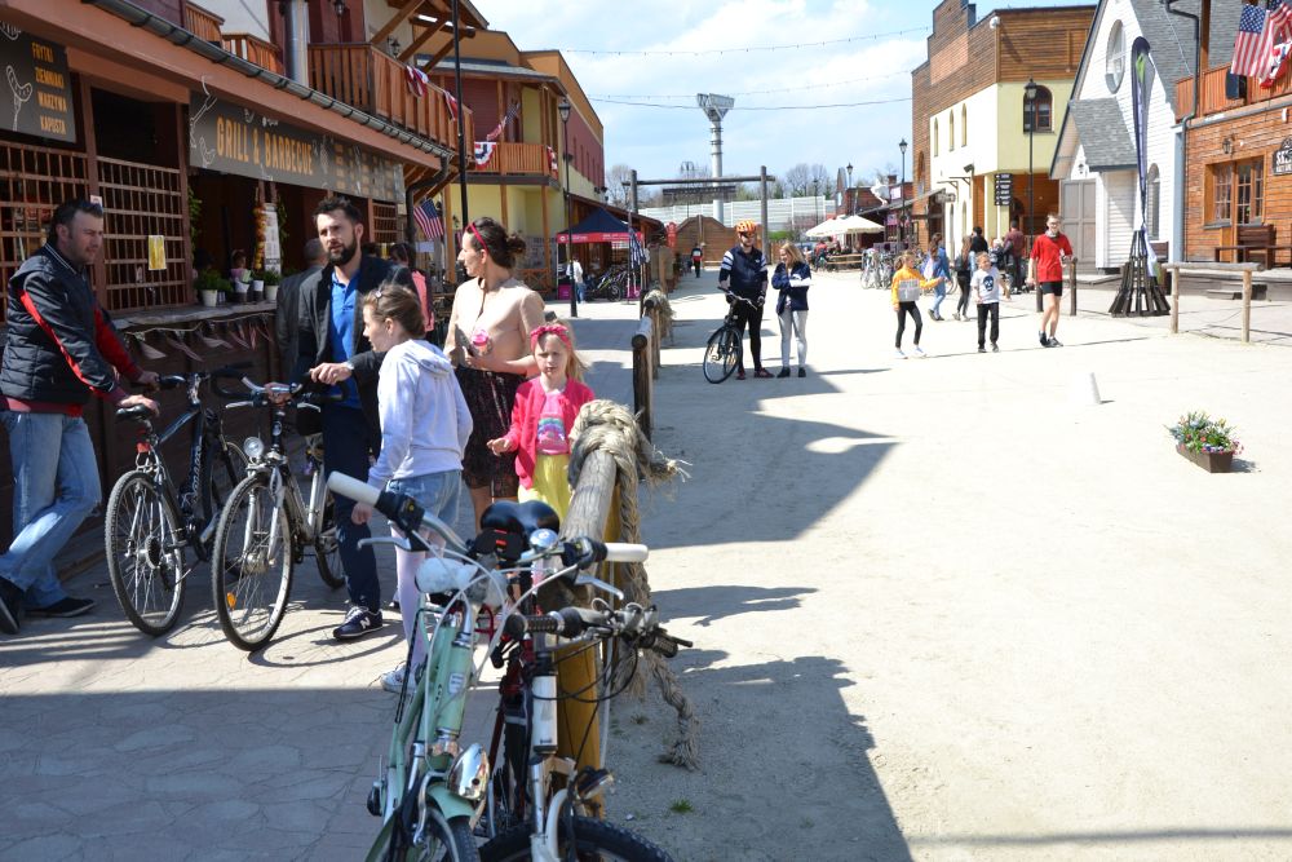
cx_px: 646
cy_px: 431
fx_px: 1507
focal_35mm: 42
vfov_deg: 31.9
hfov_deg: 46.4
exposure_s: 1/200
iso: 100
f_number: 7.1
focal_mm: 28
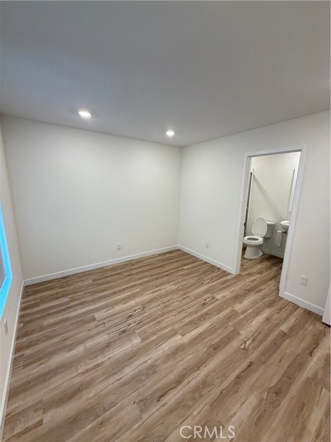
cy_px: 221
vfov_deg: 102.1
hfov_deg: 85.7
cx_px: 166
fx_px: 178
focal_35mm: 14
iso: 250
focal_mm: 2.22
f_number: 2.2
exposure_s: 1/120
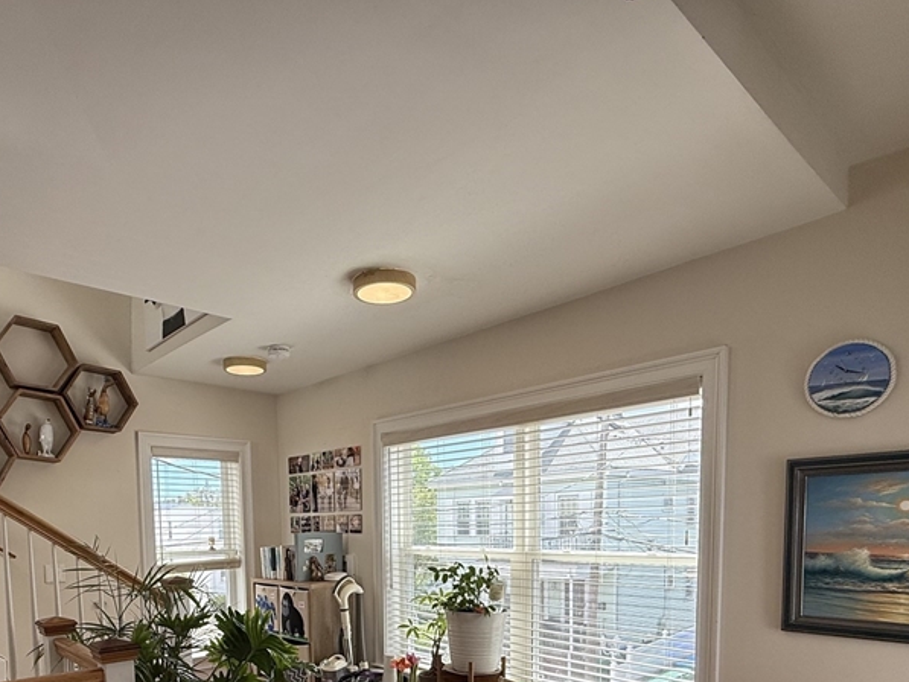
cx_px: 379
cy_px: 577
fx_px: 630
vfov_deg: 51.9
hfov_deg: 71.1
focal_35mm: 24
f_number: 2.2
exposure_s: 1/279
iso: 50
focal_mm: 2.22
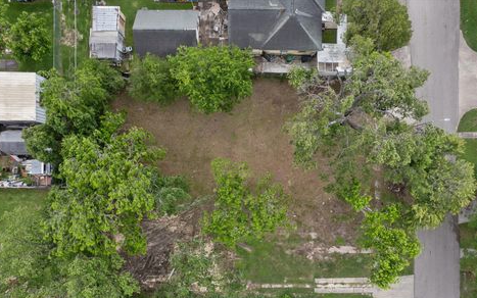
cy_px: 168
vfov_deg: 51.0
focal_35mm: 24
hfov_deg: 74.8
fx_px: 312
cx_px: 241
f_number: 2.8
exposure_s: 1/250
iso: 100
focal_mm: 8.38
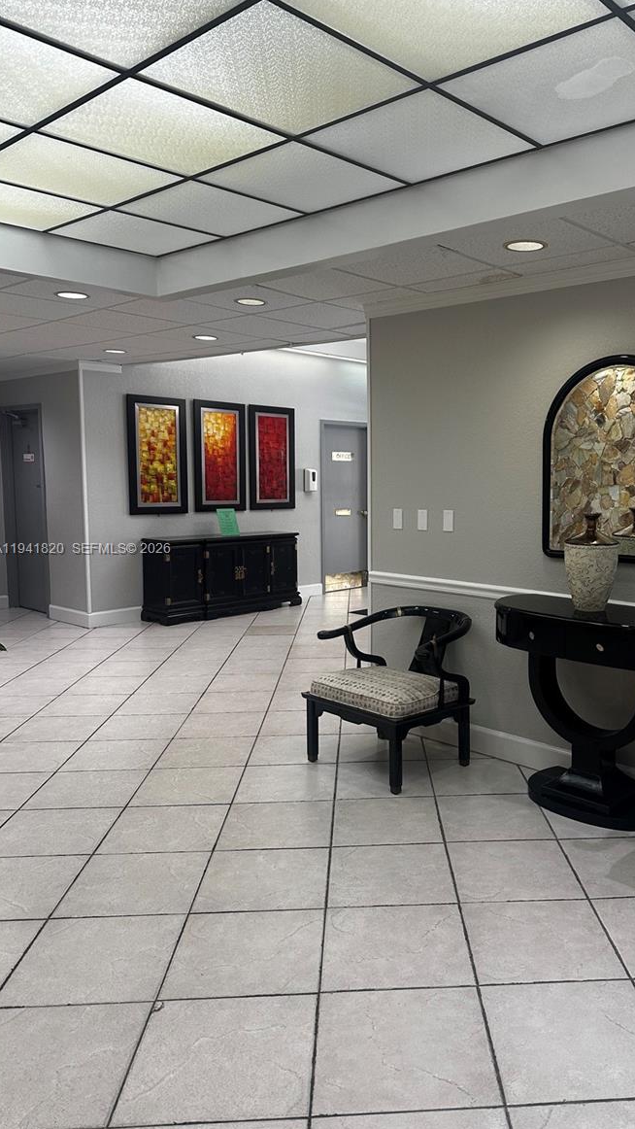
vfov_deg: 69.8
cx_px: 428
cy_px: 550
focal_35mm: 27
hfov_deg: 42.3
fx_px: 808
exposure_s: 1/60
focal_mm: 6.86
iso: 125
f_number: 1.78
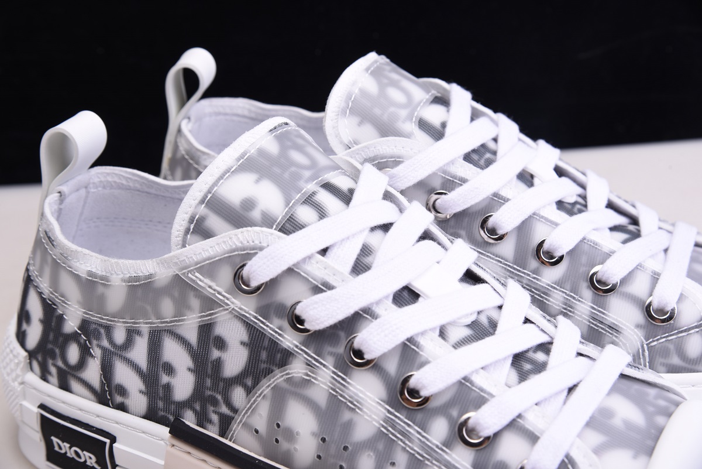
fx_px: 1521
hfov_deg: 26.0
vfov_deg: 17.5
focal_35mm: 78
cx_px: 351
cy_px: 234
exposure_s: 1/125
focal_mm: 78
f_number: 11
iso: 100
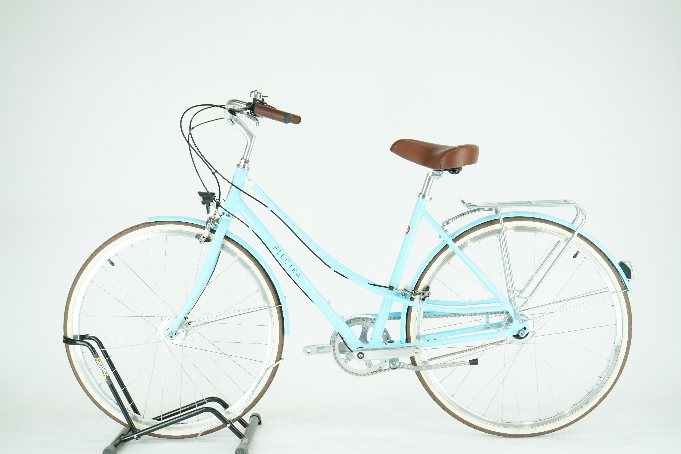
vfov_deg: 24.2
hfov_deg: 35.6
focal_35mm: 56
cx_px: 340
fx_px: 1059
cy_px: 227
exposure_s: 1/200
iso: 1600
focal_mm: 56
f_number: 5.6
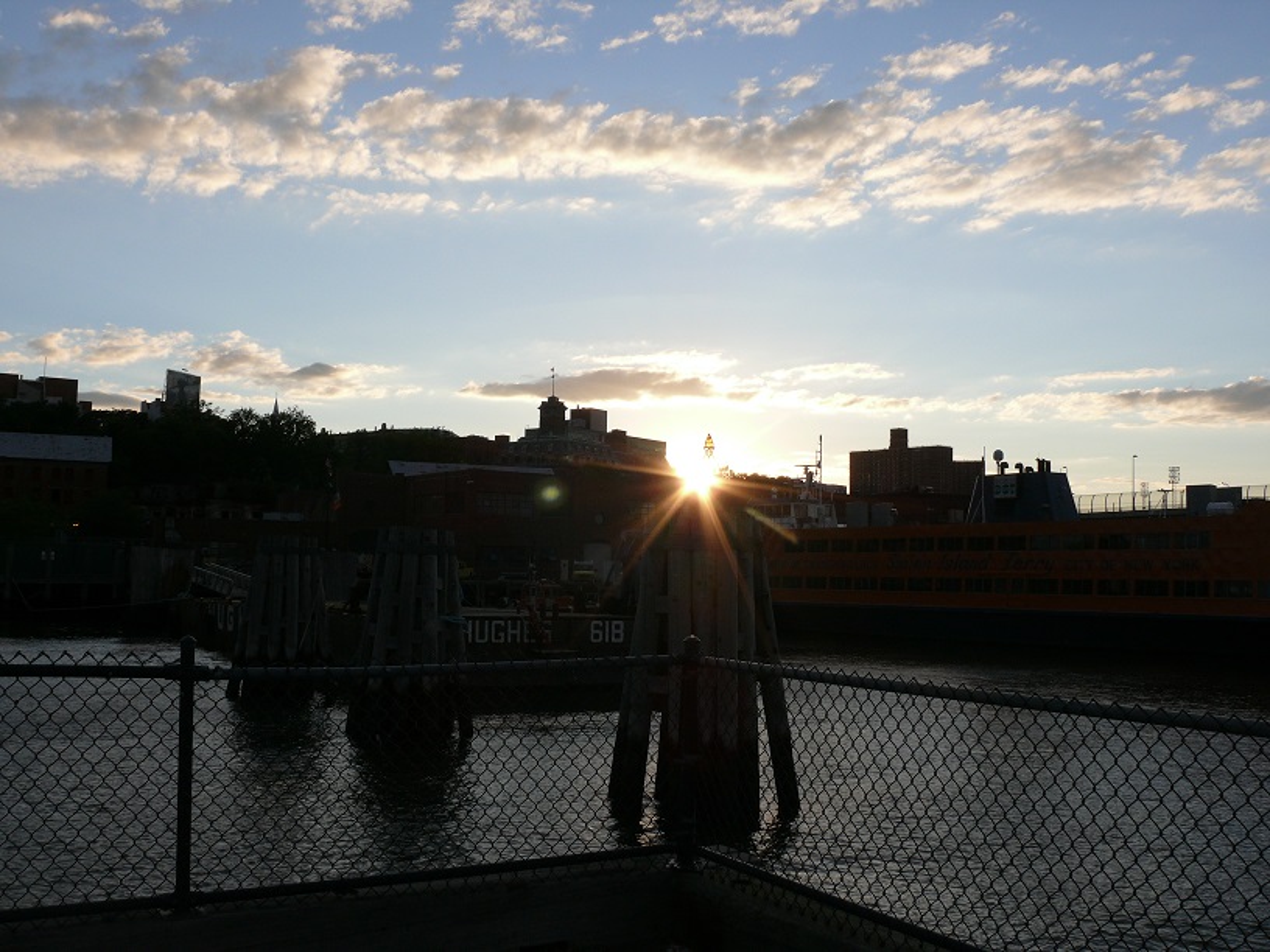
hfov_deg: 52.6
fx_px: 1284
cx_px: 635
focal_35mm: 35
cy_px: 476
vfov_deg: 40.7
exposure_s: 1/400
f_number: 5.6
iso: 100
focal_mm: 7.4
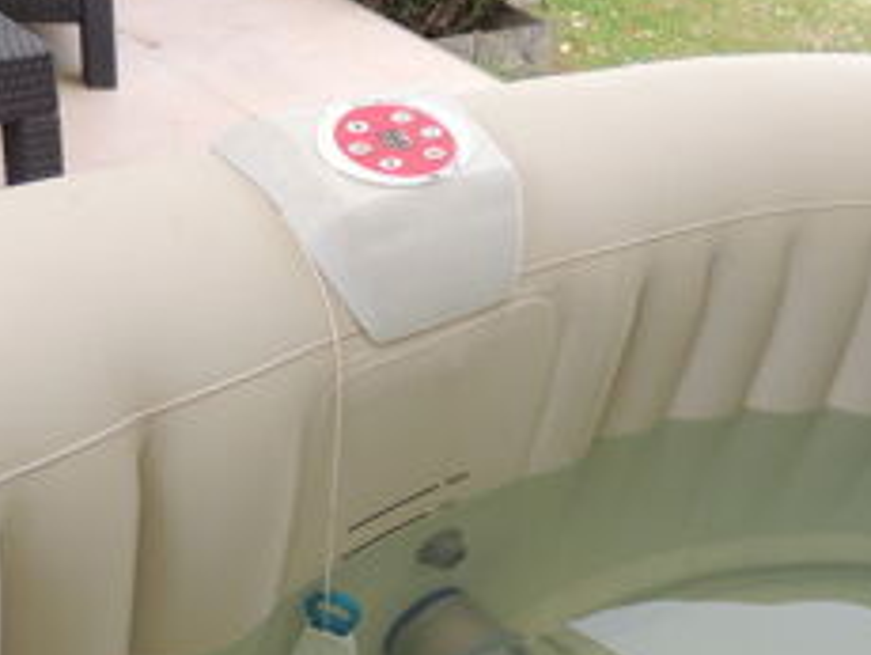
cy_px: 655
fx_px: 1259
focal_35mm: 50
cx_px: 530
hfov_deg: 38.0
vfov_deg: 27.5
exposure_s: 1/125
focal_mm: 4.3
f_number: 3
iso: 100
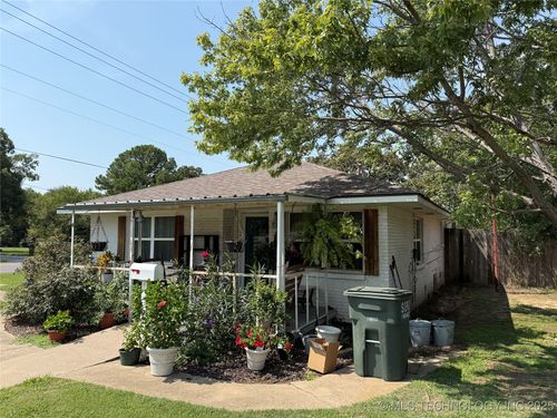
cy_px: 209
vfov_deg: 56.8
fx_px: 386
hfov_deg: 71.6
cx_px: 278
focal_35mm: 24
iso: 80
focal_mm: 6.76
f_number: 1.78
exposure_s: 1/3021
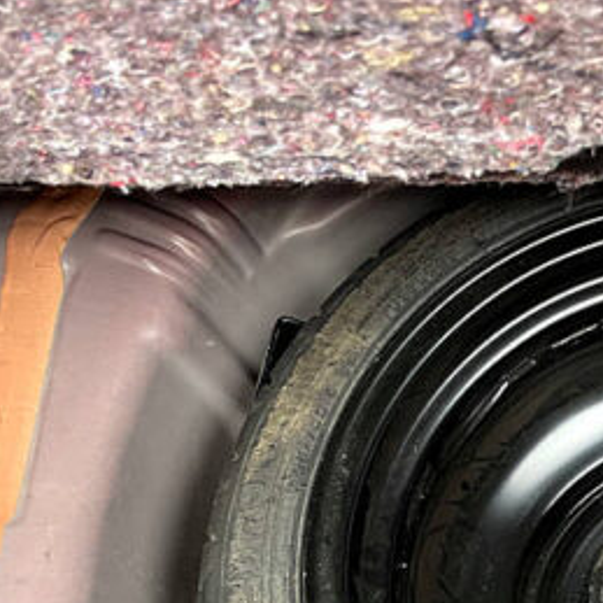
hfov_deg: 22.9
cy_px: 601
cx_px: 668
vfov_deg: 23.3
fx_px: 1399
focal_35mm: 71
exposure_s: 1/60
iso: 160
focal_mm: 5.1
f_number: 1.6
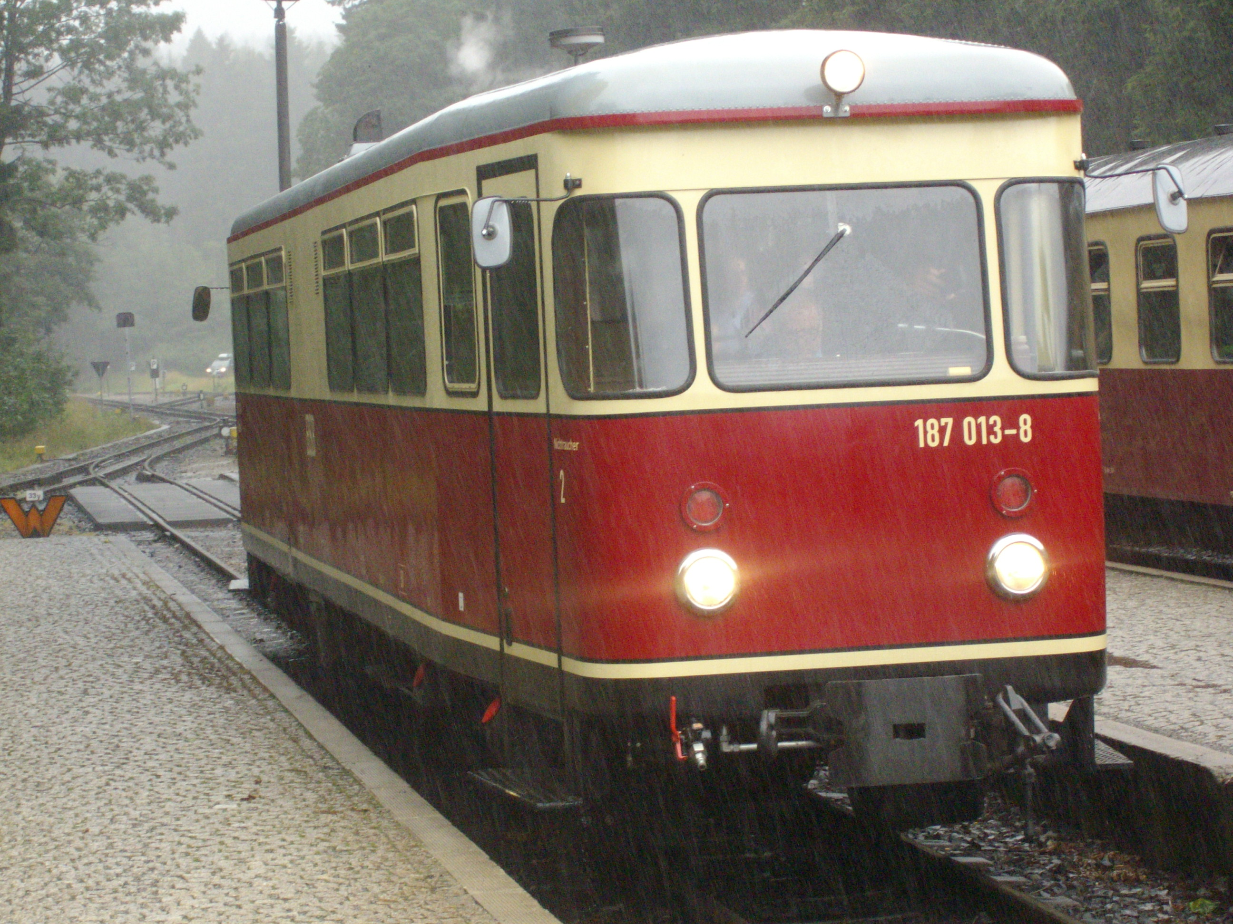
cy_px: 462
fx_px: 3847
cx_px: 616
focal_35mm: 108
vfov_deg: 13.7
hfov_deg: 18.2
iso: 320
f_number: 4.8
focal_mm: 18
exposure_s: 1/125
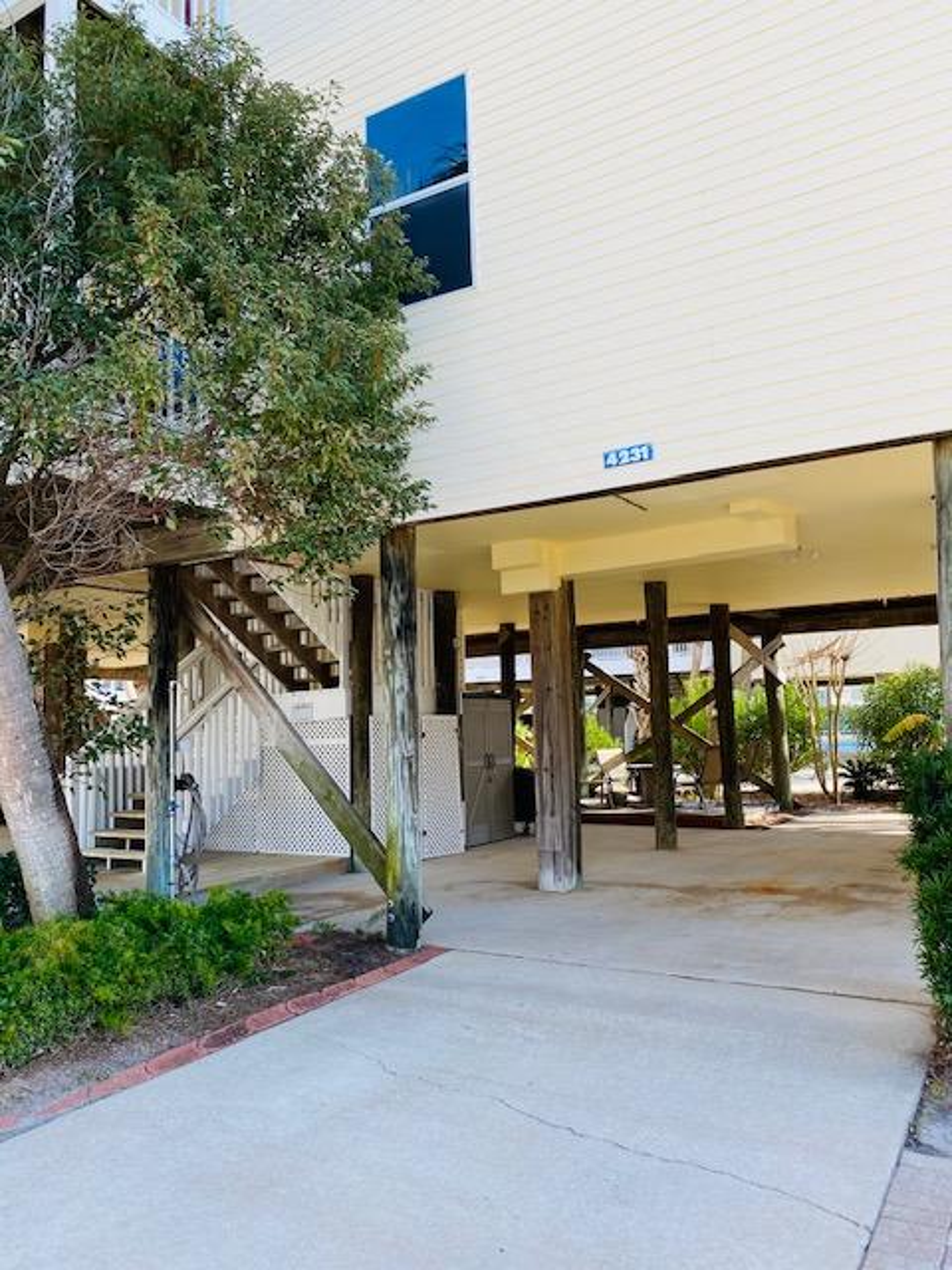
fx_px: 953
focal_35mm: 26
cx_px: 476
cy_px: 635
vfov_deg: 67.3
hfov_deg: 53.1
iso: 32
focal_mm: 4.25
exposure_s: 1/681
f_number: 1.8
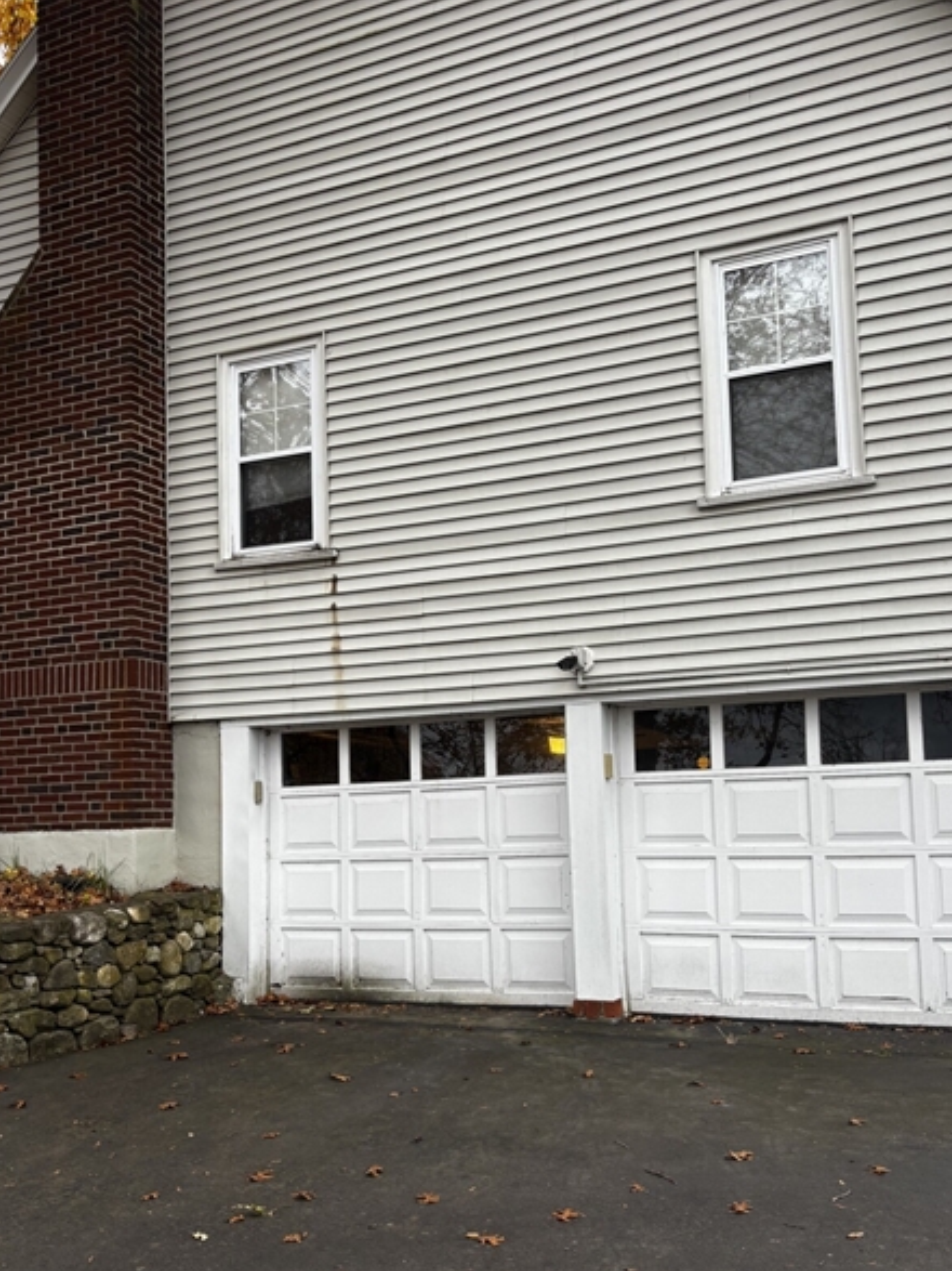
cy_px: 723
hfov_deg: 41.8
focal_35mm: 34
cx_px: 474
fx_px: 1247
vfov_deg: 53.8
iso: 40
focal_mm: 5.96
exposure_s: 1/150
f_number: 1.6
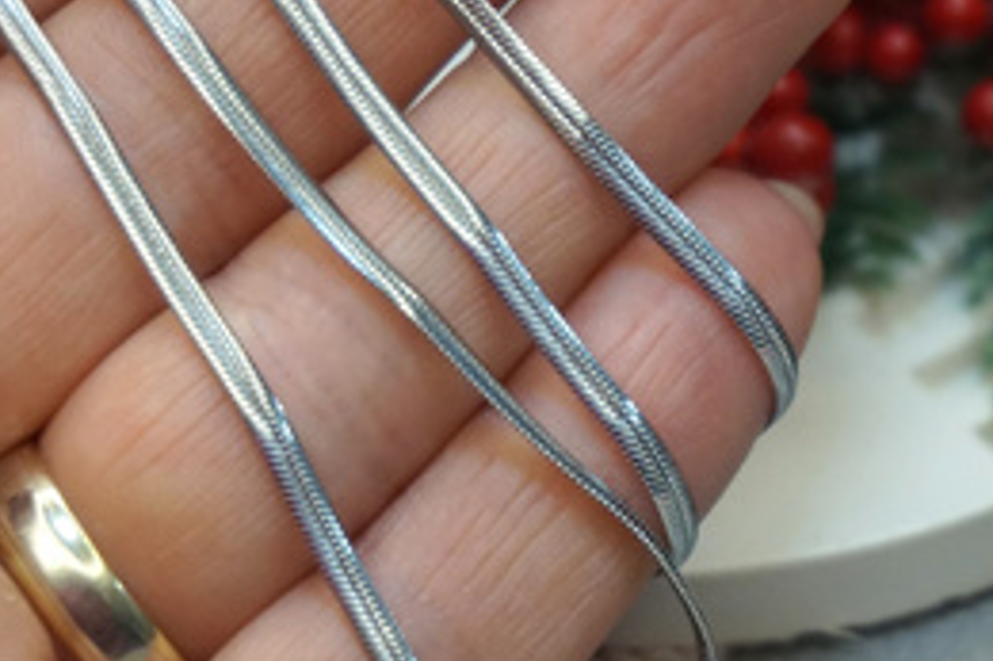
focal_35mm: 117
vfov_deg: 11.7
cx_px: 630
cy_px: 313
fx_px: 3221
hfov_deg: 17.5
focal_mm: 45
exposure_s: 1/80
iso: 1250
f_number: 5.6
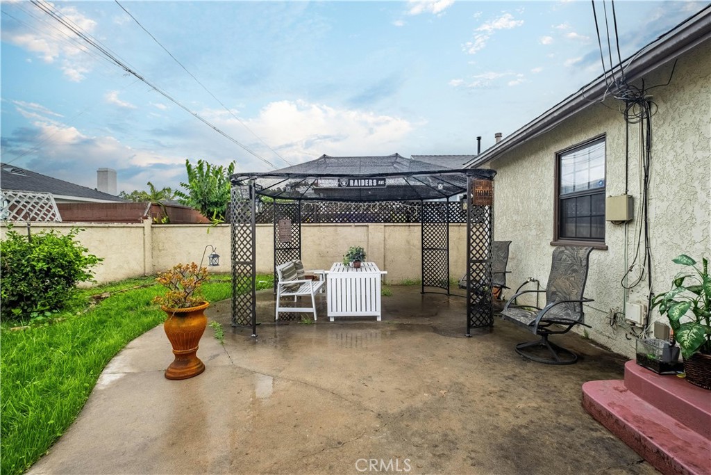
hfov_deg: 100.4
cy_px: 238
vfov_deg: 77.3
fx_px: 296
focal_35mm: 15
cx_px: 356
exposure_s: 1/3800
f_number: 8
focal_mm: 10
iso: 400
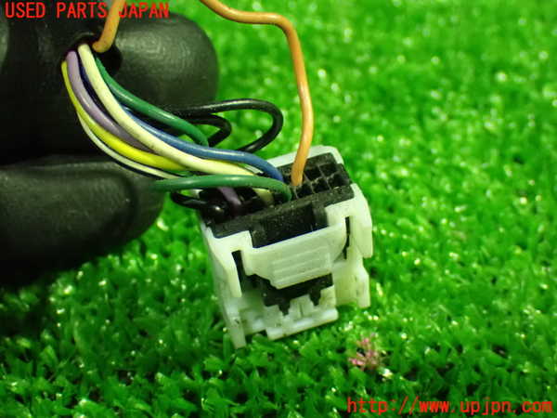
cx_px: 278
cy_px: 209
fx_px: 998
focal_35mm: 62
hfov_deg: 31.2
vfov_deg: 23.7
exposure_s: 1/25
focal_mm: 11.09
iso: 1600
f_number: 3.6
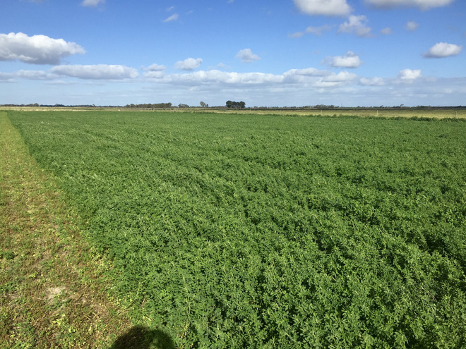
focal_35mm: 29
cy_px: 174
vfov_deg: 48.2
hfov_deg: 61.7
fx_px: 390
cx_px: 233
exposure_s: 1/2475
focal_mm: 4.15
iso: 32
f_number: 2.2
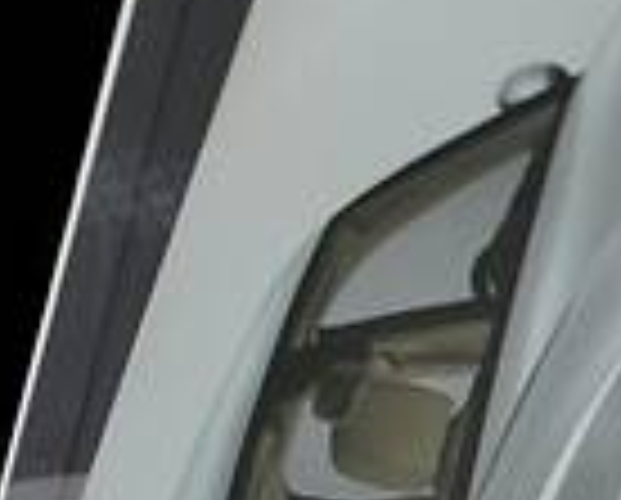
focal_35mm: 285
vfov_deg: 5.4
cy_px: 554
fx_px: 5244
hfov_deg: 6.5
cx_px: 1418
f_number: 5.6
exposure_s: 1/125
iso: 200
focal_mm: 35
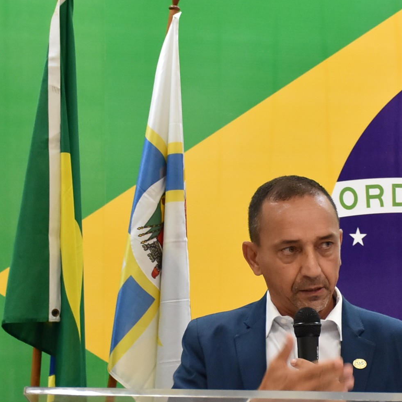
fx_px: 1537
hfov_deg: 14.8
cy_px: 270
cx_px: 292
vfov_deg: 14.9
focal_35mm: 117
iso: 1250
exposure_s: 1/60
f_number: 4
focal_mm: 30
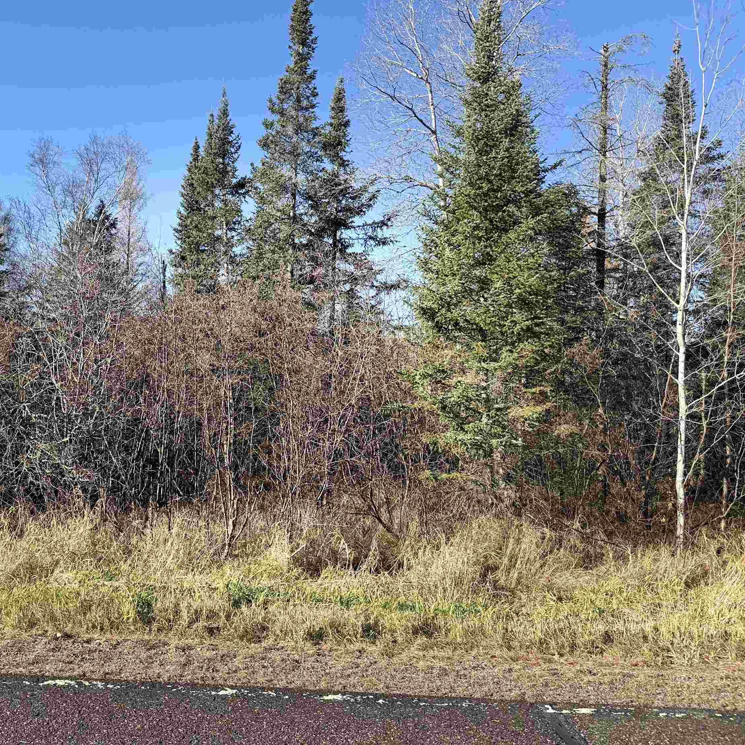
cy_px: 369
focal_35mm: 29
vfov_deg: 55.6
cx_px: 248
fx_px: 706
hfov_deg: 54.5
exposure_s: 1/2053
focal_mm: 6.76
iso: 80
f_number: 1.78
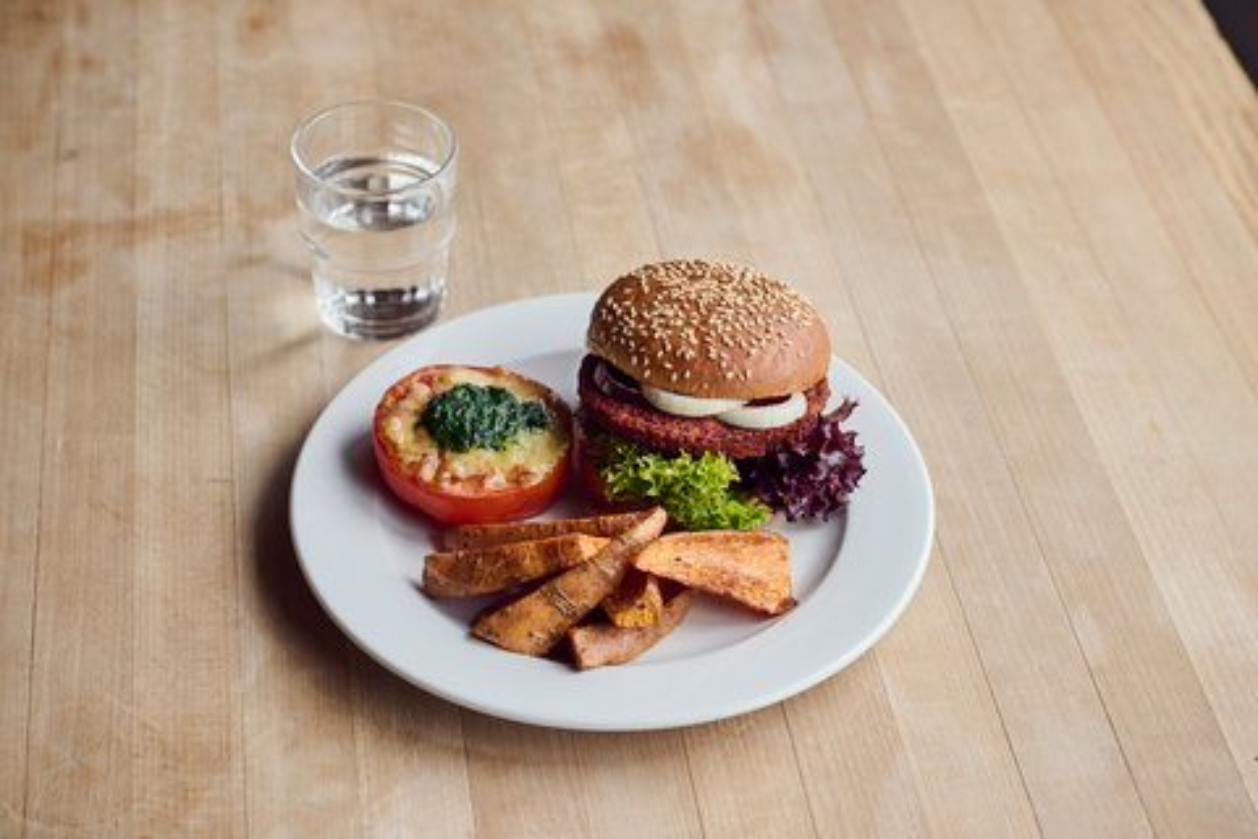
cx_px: 629
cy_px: 420
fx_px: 2446
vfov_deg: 19.5
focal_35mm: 70
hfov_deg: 28.8
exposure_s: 1/160
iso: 1600
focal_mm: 70
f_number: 5.6
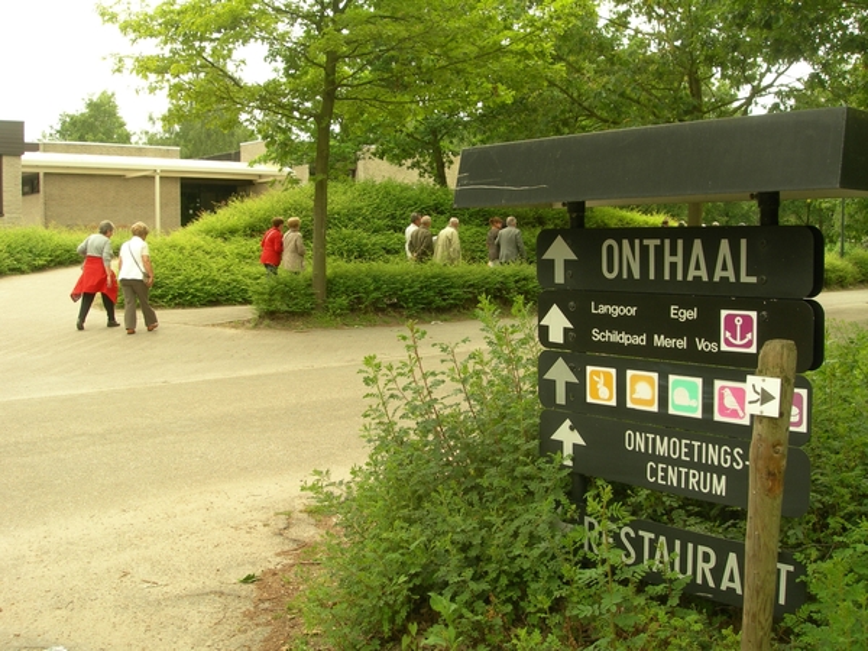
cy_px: 326
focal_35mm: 38
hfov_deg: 49.0
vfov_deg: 37.7
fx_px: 953
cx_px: 434
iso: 50
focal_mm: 7.8
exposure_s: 1/94.6
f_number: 4.8
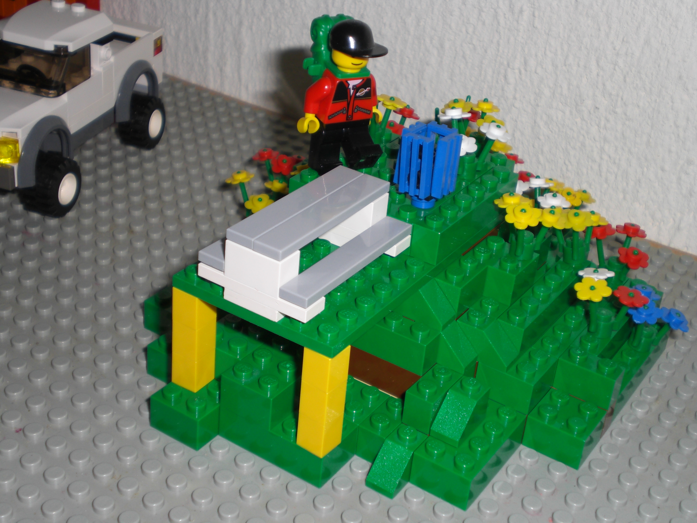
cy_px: 262
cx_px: 348
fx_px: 1027
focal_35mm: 51
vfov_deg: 28.6
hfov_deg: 37.5
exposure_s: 1/60
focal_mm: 8.44
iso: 50
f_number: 3.6
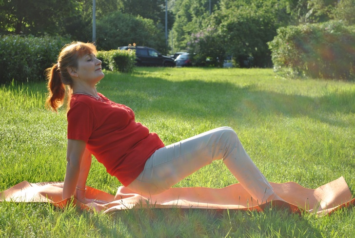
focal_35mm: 82
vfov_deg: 16.6
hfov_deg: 24.6
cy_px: 119
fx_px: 814
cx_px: 178
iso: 100
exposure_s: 1/160
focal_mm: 55
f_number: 6.3
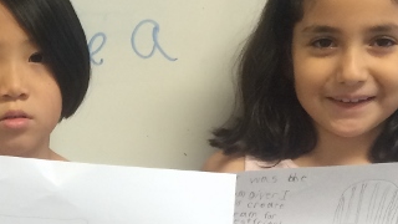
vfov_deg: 11.9
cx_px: -20
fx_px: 1066
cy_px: 218
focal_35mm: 101
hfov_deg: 20.3
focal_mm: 4.15
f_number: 2.2
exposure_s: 1/33
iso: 64
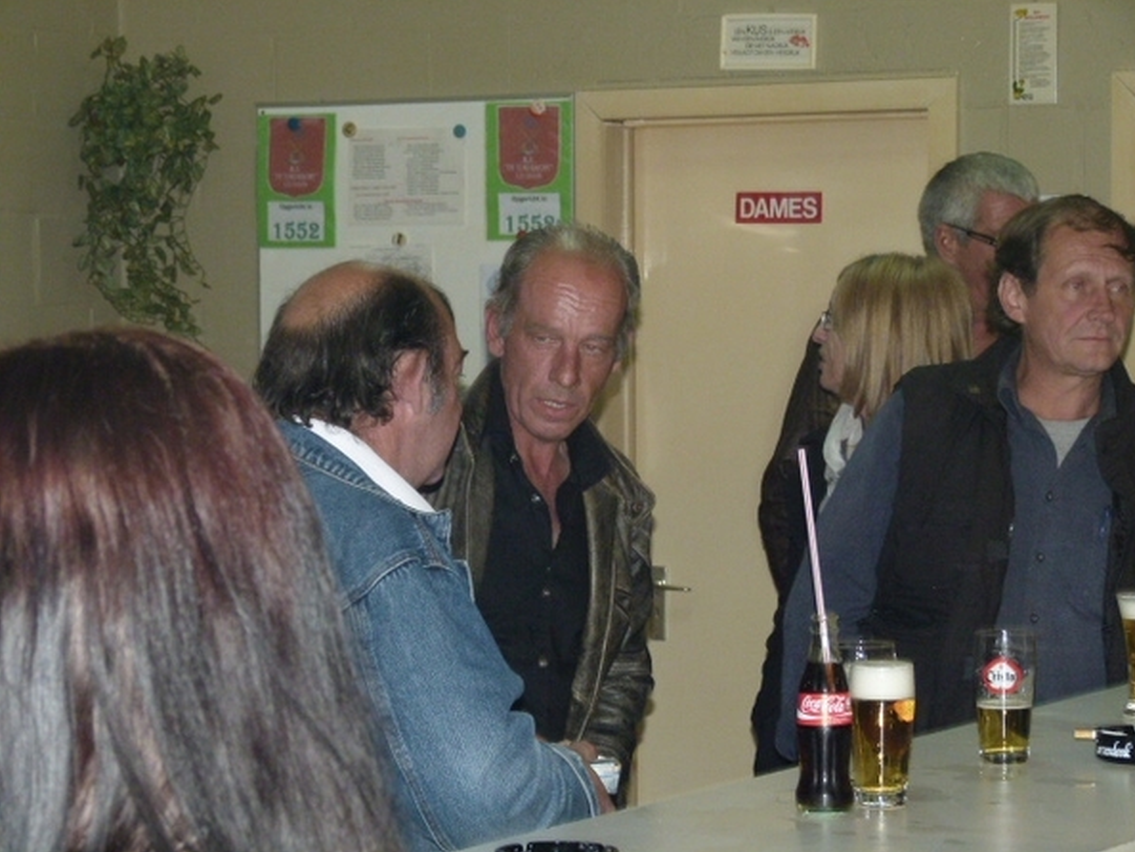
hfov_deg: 19.3
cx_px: 571
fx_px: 3346
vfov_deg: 14.5
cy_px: 424
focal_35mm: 102
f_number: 3.5
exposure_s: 1/15
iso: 320
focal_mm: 18.2
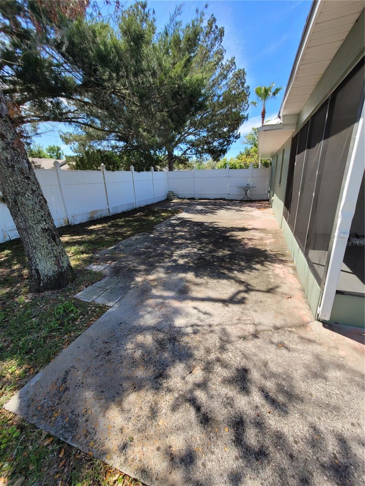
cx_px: 182
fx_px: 183
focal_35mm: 13
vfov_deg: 106.2
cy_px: 243
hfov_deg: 89.9
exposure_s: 1/883
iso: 64
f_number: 2.2
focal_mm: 2.2
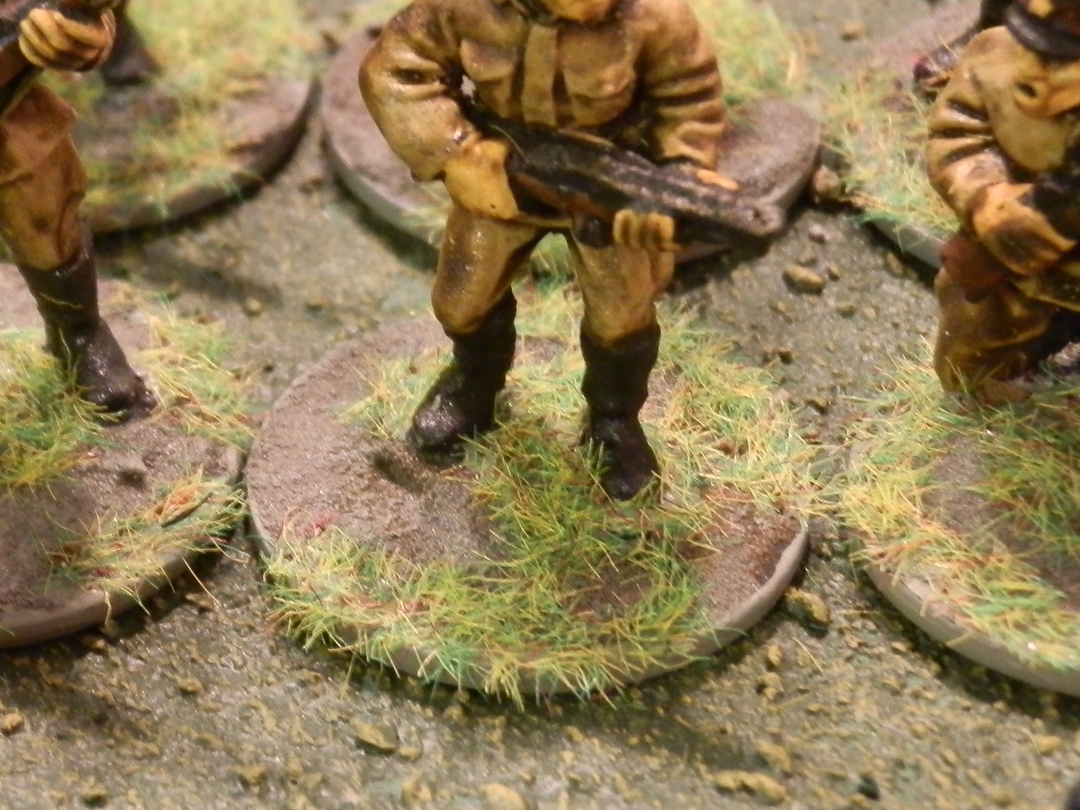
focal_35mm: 126
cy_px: 230
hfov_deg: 15.5
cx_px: 213
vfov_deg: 11.7
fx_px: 3931
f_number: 3.7
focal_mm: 10.99
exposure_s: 1/8
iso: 320
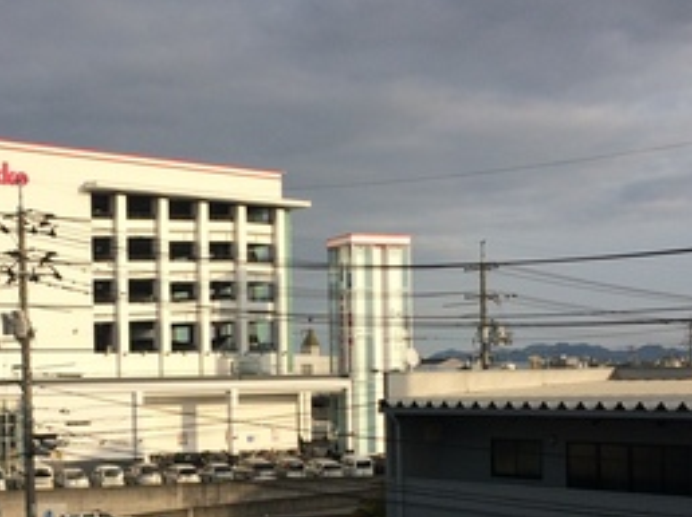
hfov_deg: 30.6
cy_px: 388
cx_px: 247
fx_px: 1258
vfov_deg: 23.0
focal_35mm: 63
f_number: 2.2
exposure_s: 1/1642
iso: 32
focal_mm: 4.15
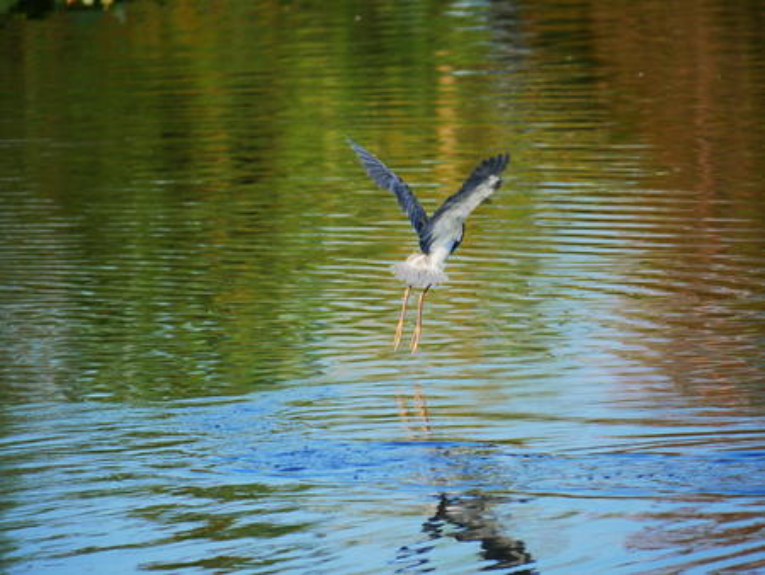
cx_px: 382
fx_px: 13267
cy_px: 288
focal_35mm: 600
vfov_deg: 2.5
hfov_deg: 3.3
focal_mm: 300
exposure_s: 1/640
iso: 200
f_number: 5.6
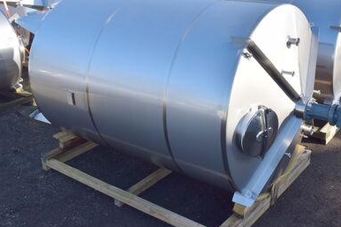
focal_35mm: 42
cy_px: 91
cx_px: 224
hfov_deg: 45.8
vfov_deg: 31.8
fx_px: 398
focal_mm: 18
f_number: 11
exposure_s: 1/400
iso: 400
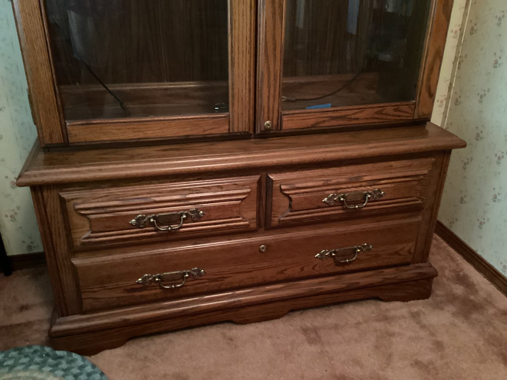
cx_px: 254
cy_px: 190
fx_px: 454
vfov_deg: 45.4
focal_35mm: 31
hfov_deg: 58.3
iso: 800
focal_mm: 3.3
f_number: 2.4
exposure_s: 1/15
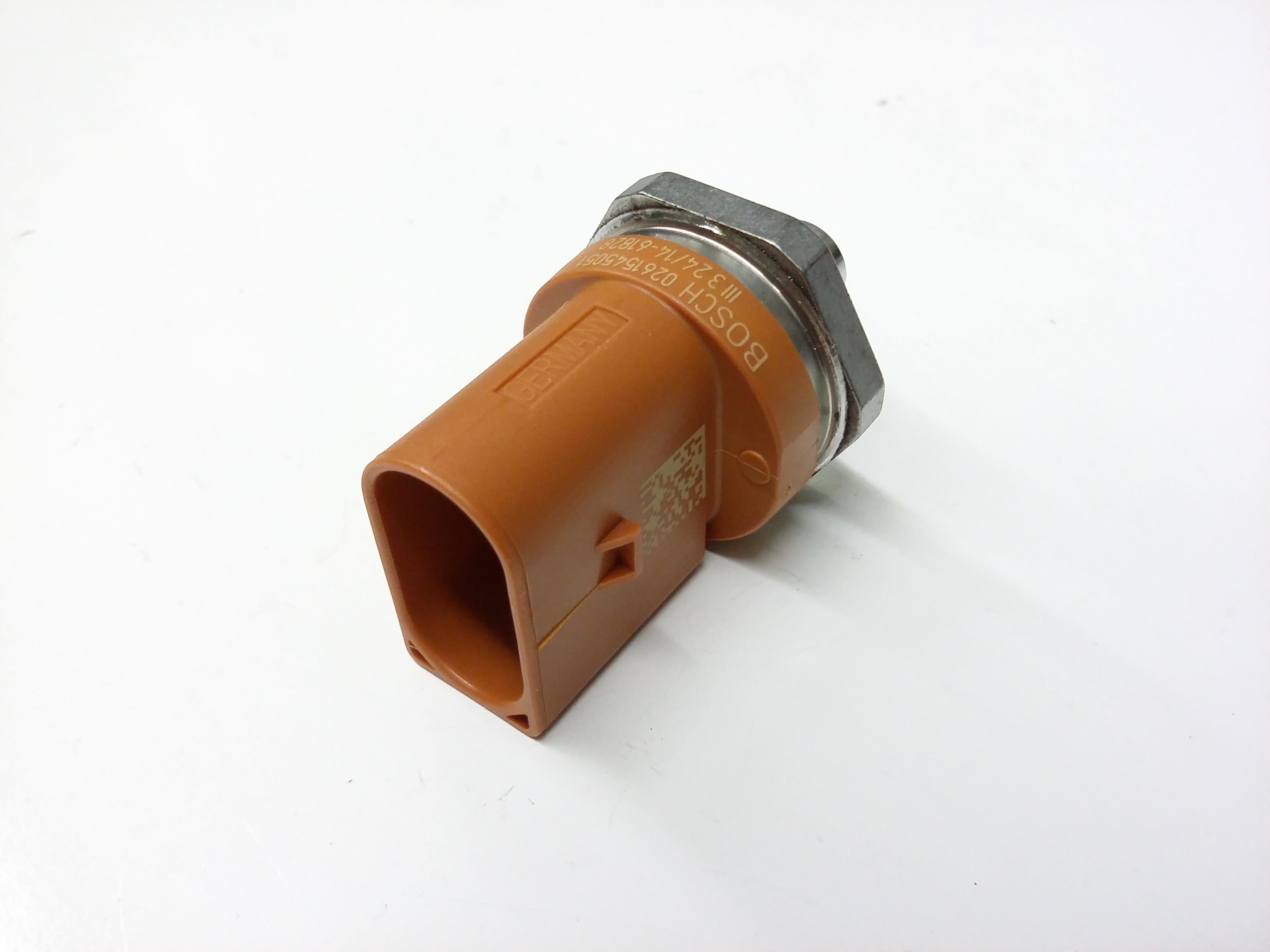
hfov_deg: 56.8
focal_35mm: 32
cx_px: 635
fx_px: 1174
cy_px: 476
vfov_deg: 44.2
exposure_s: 1/15
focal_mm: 3.4
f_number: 2.4
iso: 250
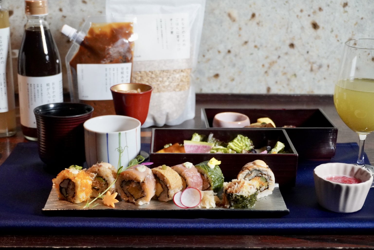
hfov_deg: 34.2
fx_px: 608
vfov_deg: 23.2
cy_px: 125
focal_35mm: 58
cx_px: 187
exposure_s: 1/160
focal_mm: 39
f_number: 5.6
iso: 4000
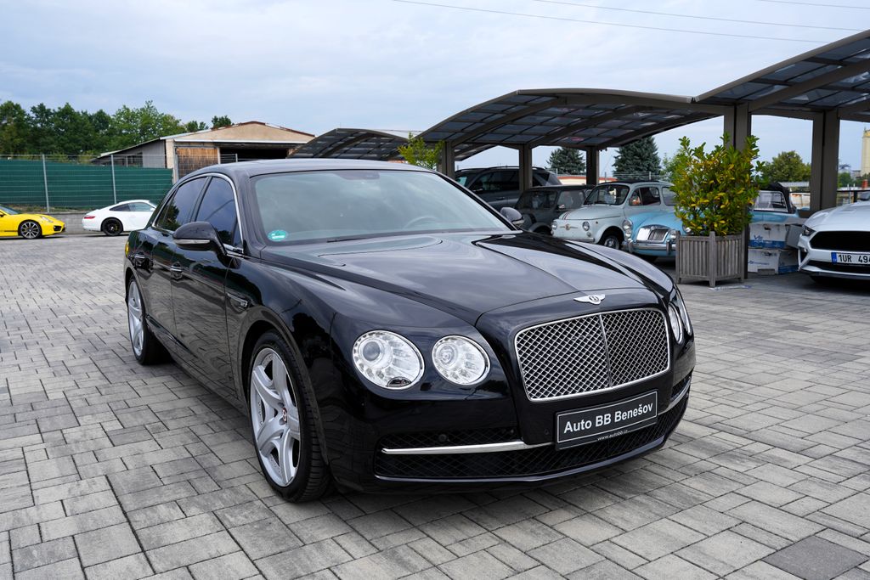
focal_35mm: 30
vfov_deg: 43.6
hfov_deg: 61.9
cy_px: 290
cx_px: 435
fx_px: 725
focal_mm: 30
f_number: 8
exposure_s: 1/250
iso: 100
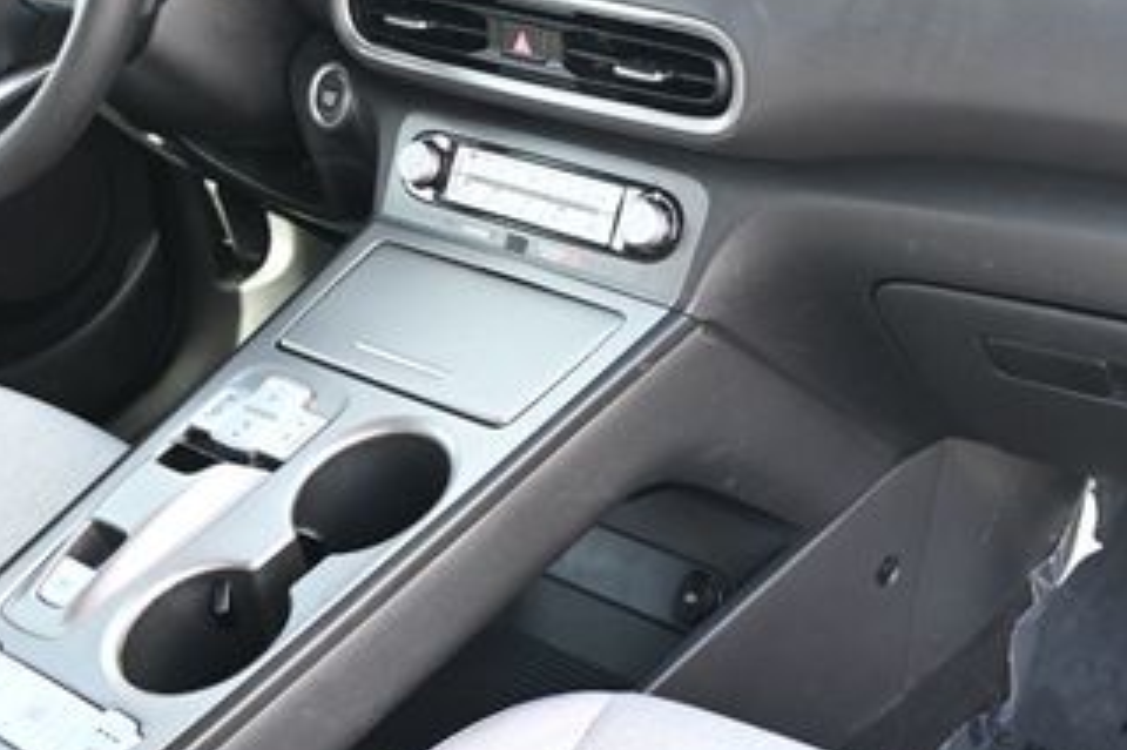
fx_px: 1830
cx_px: 824
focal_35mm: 58
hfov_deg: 33.6
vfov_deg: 23.1
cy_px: 313
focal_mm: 19.5
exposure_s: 1/125
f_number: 3.8
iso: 800
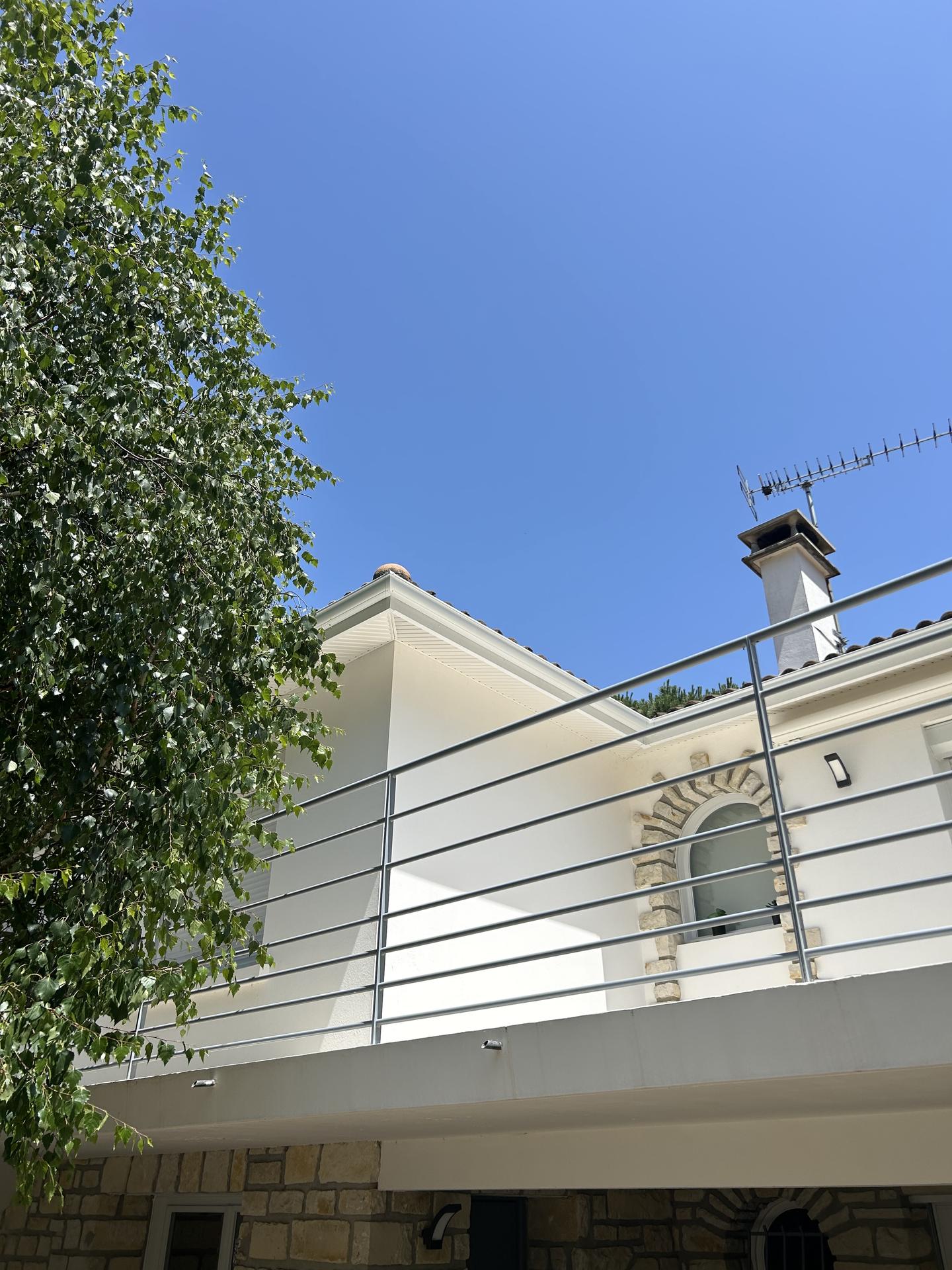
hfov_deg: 53.1
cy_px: 635
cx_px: 476
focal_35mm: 26
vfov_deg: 67.3
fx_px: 953
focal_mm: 5.7
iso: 50
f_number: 1.5
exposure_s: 1/4444
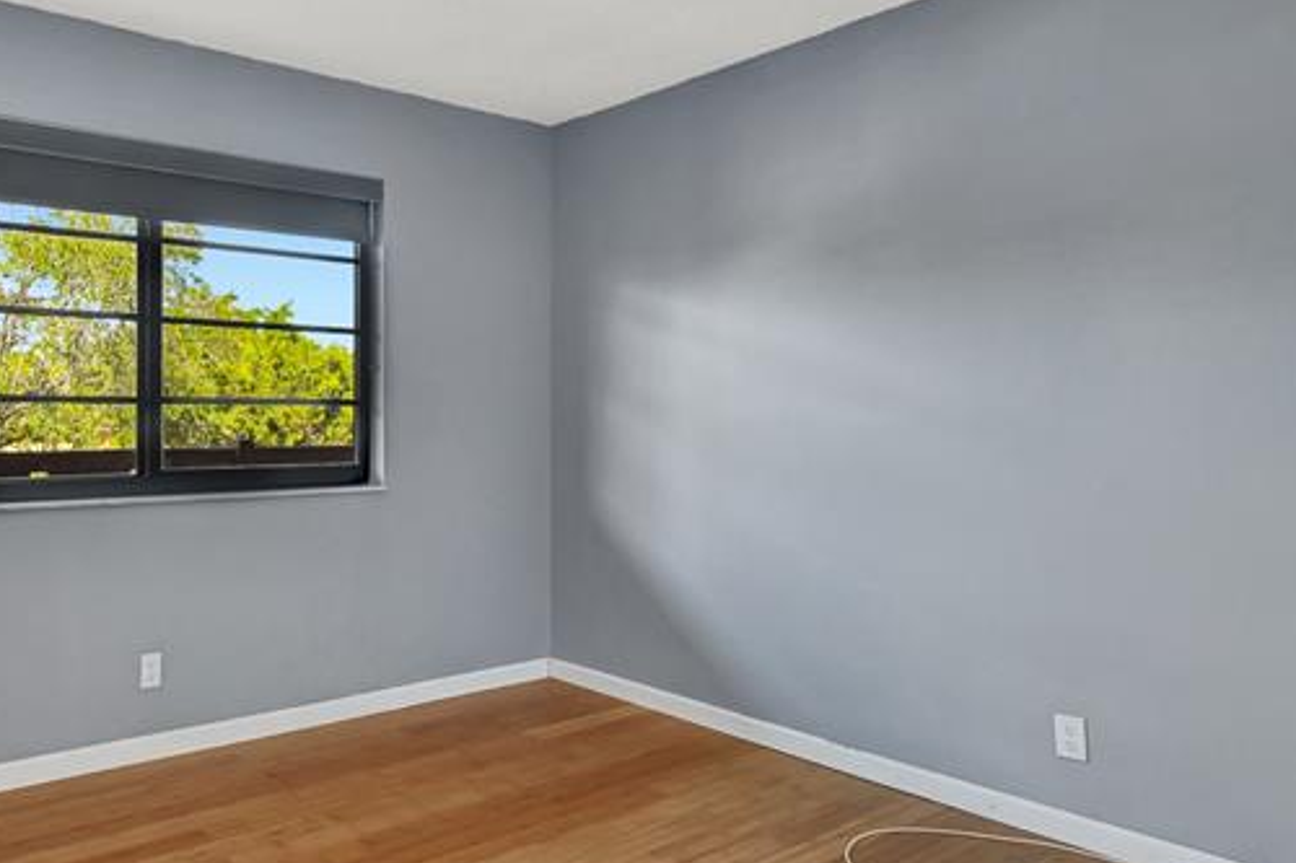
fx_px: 864
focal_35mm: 24
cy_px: 433
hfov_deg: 69.9
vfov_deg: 53.1
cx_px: 360
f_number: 8
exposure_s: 1/2.5
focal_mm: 10
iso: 1000
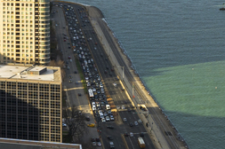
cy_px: -98
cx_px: 171
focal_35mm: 110
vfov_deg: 11.7
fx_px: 688
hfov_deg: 18.4
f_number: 9.5
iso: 100
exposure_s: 1/125
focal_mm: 17.2
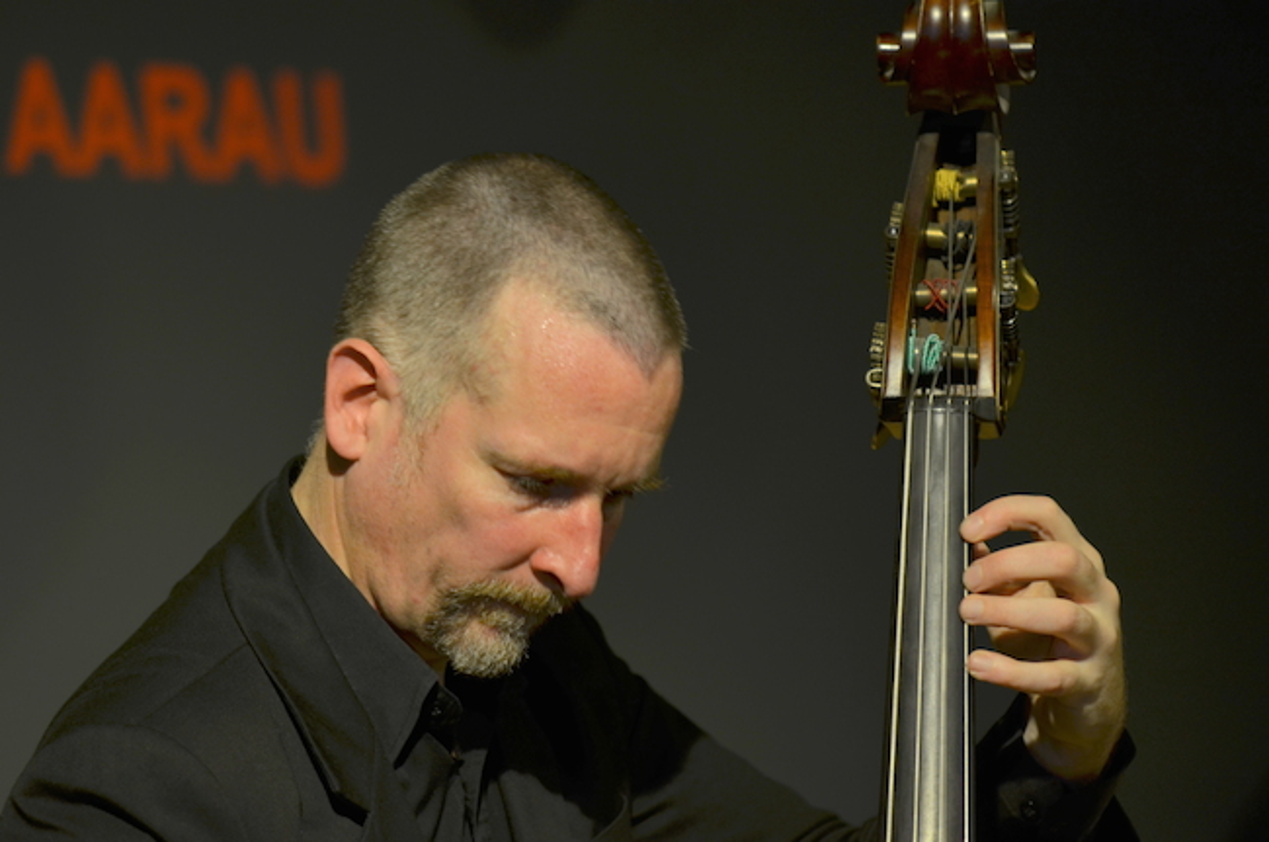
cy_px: 421
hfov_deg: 9.5
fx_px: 7654
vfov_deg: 6.3
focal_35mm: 218
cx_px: 634
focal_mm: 145
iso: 200
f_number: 2.8
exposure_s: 1/80
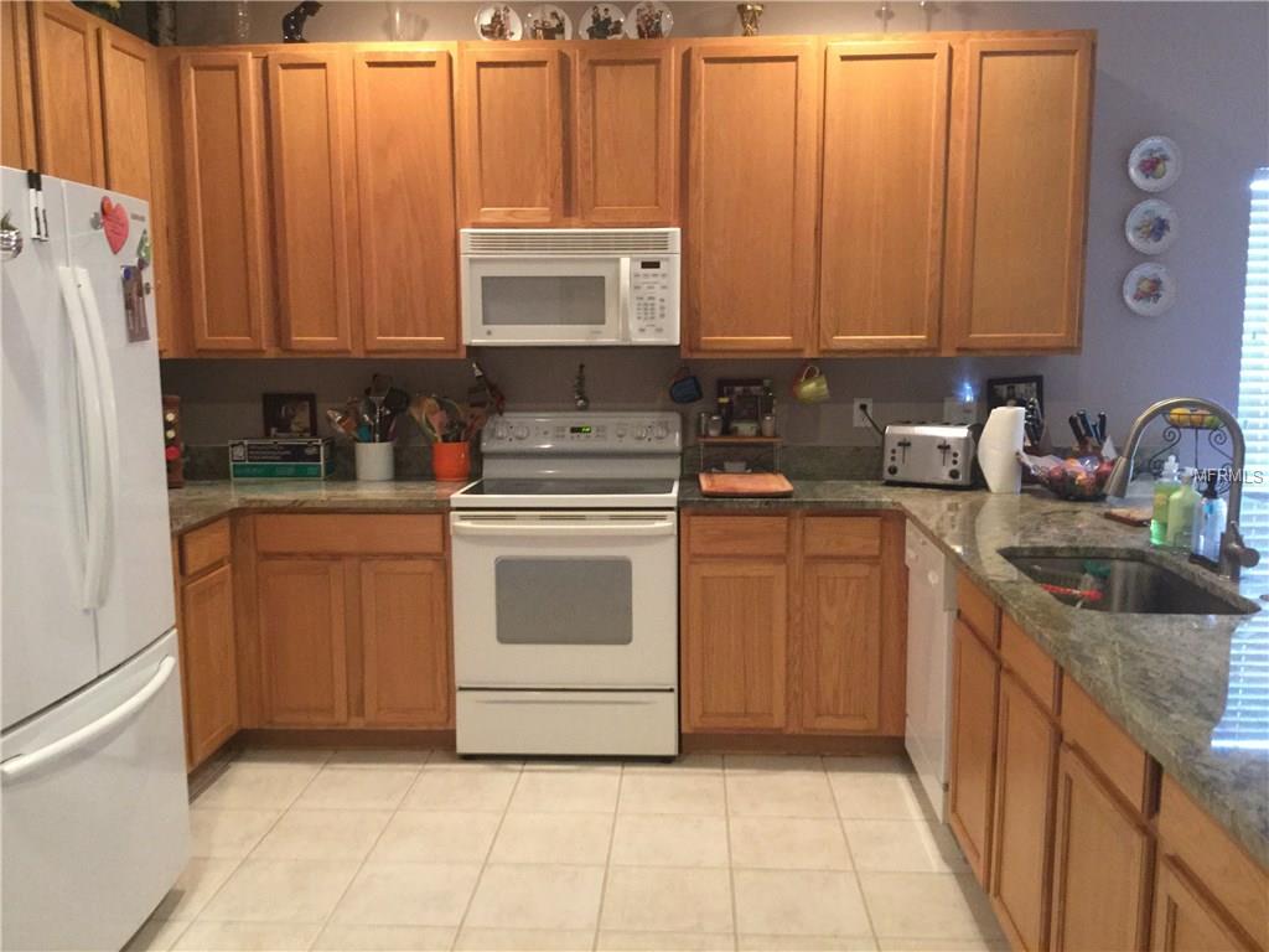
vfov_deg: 45.4
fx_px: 1136
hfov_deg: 58.4
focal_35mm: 31
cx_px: 634
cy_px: 476
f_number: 2.4
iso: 200
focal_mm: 3.3
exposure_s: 1/15
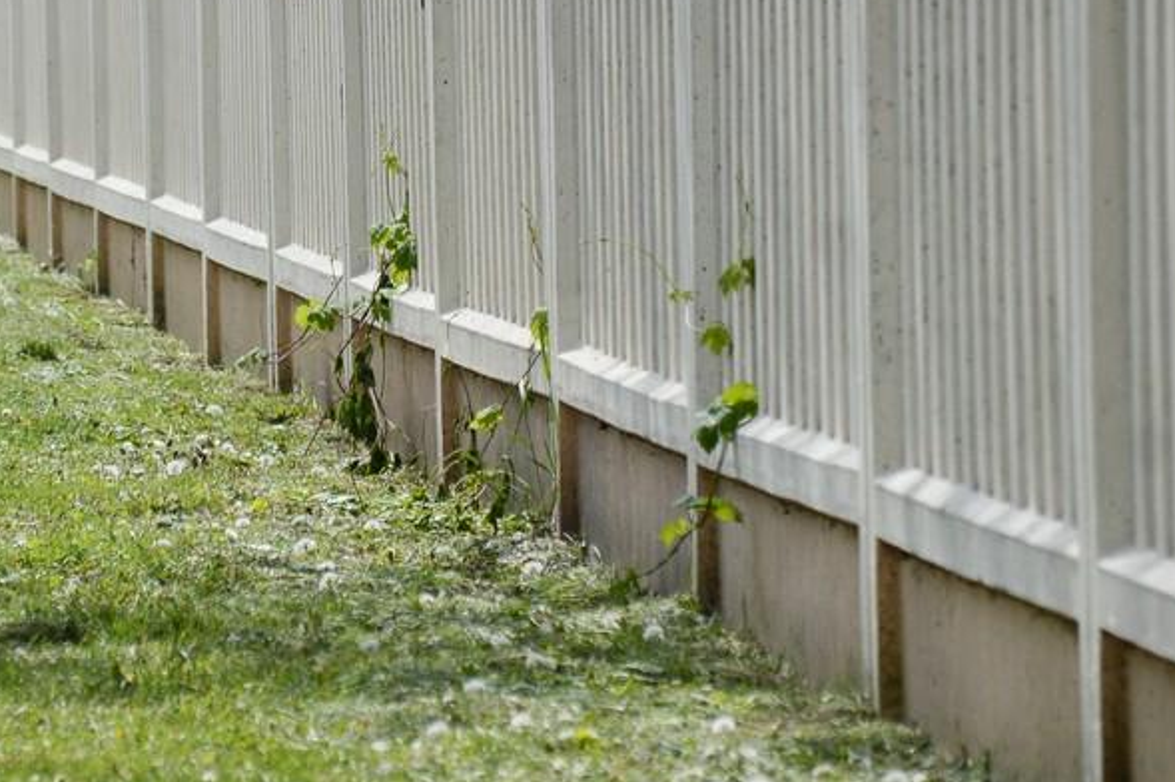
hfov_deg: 4.9
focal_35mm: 420
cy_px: 125
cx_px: 379
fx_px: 13695
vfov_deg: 3.3
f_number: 6.3
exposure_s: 1/2500
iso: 400
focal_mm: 165
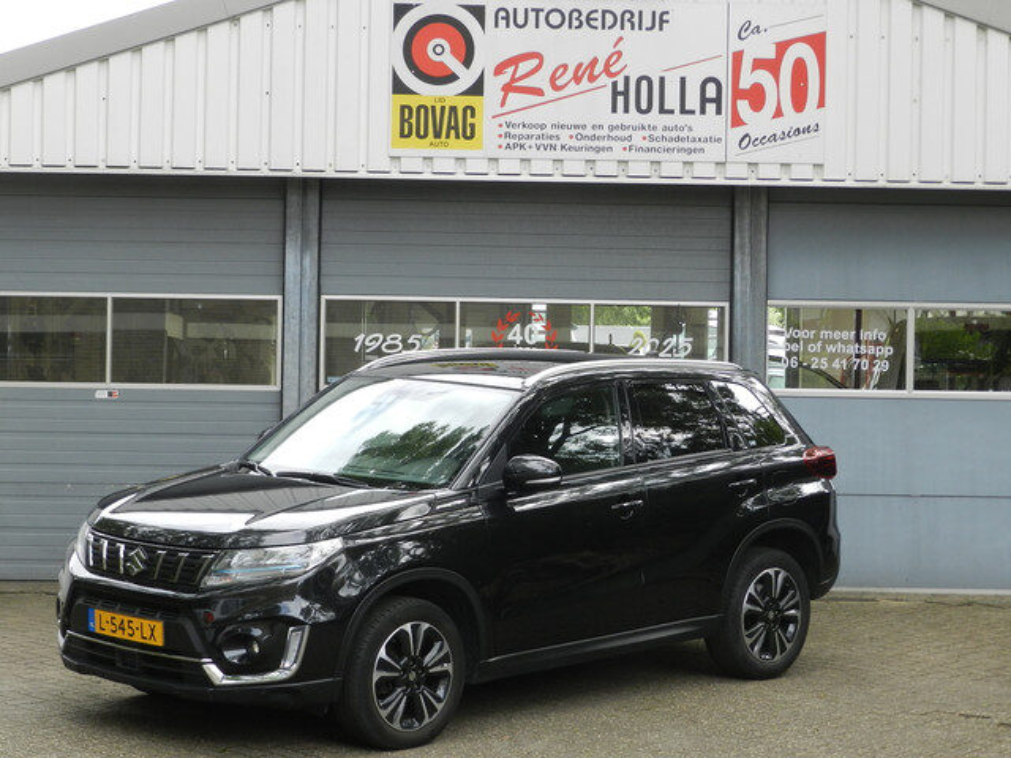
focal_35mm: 84
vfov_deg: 17.6
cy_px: 379
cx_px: 506
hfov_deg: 23.3
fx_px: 2453
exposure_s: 1/200
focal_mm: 14.9
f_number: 4.4
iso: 160
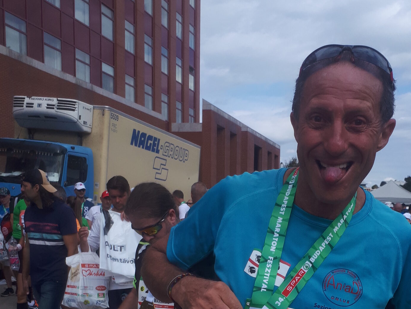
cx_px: 259
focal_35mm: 50
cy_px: 295
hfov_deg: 37.9
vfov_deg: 27.7
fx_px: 594
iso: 40
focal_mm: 3.6
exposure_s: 1/1538
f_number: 1.9
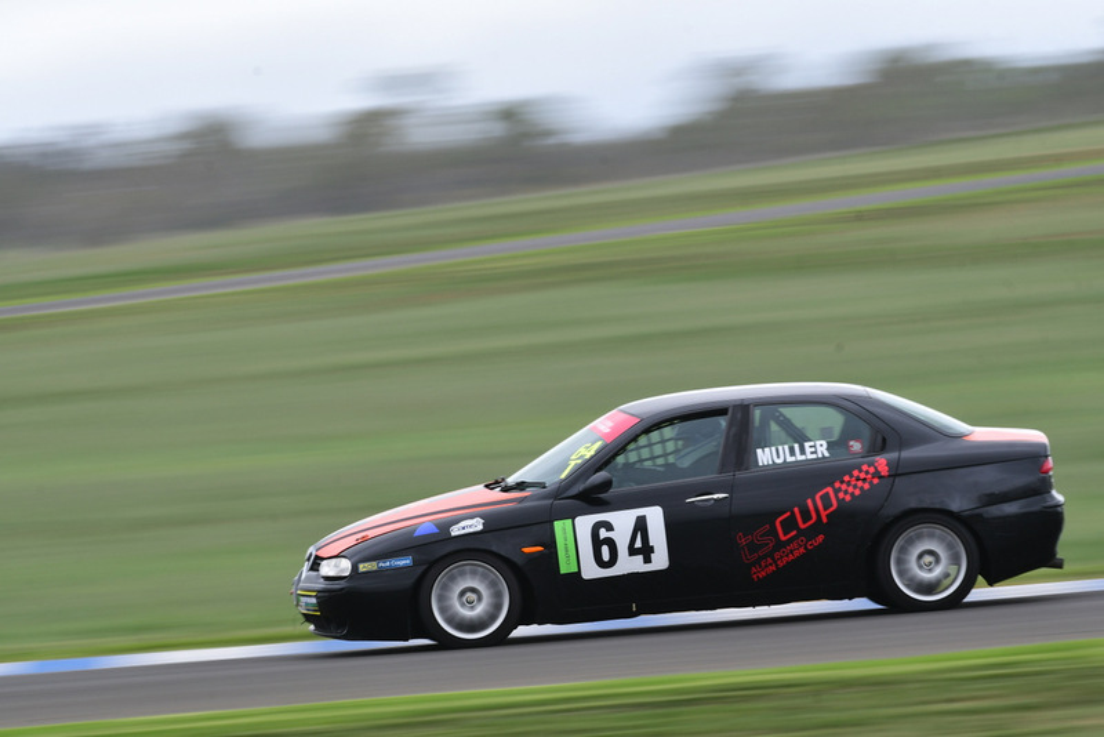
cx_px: 552
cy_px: 368
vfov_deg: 3.4
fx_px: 12424
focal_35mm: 405
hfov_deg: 5.1
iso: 160
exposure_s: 1/60
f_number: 13
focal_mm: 270
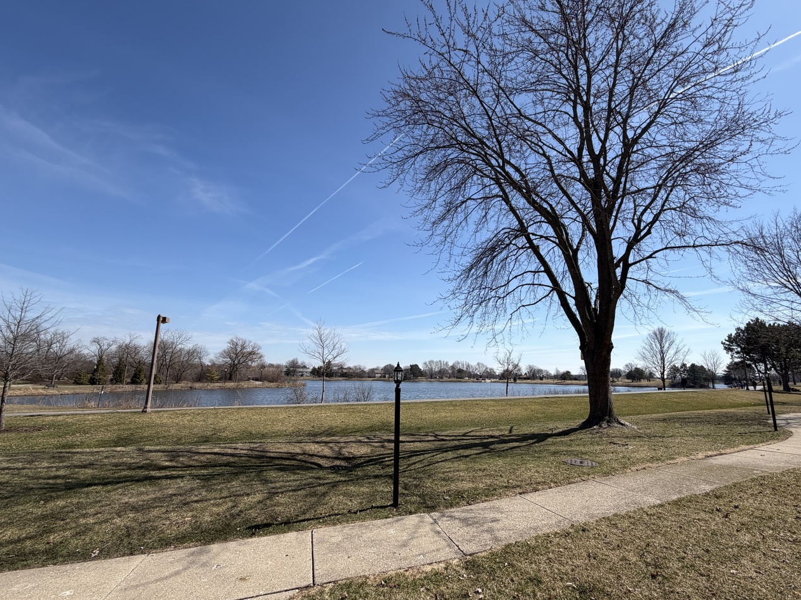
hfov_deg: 94.2
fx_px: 370
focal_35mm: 16
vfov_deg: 78.1
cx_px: 441
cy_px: 315
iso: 20
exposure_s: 1/985
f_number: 2.2
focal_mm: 2.22
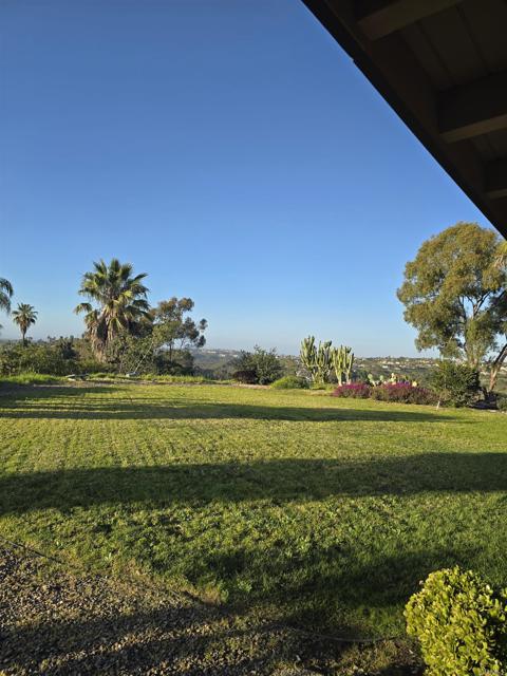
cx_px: 254
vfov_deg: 73.9
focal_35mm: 23
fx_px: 449
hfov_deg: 58.9
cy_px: 338
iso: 12
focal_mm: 6.3
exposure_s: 1/507
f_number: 1.7
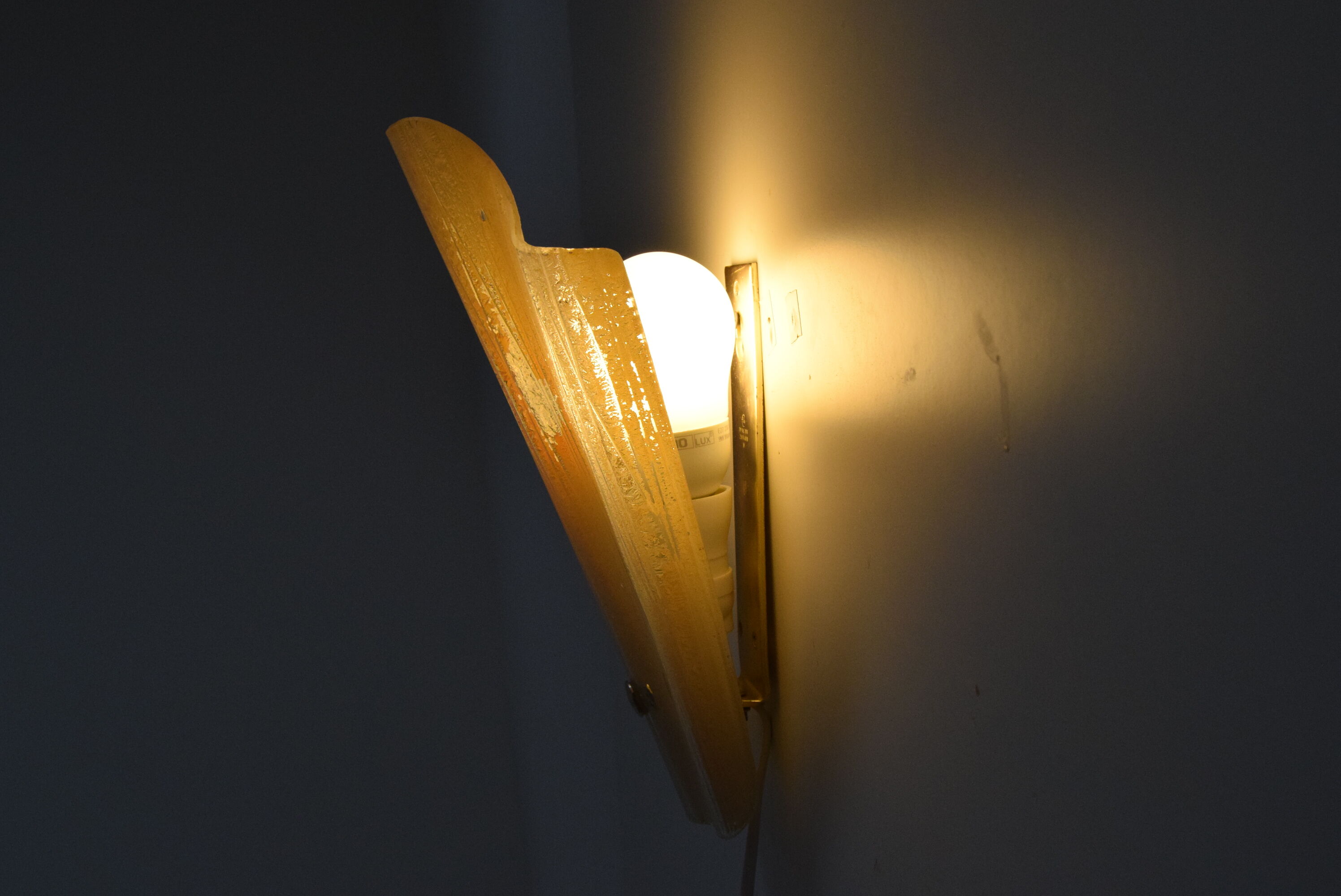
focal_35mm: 36
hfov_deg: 53.1
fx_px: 1342
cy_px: 448
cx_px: 670
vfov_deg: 36.9
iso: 1600
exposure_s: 1/320
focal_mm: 24
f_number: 9
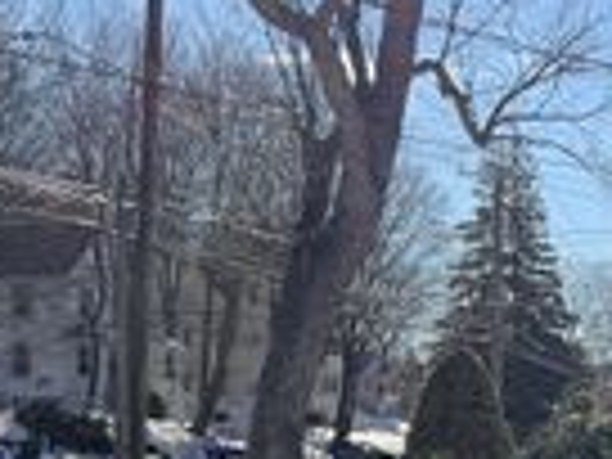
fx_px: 1556
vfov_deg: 16.7
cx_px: 950
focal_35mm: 88
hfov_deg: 19.2
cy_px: 335
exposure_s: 1/3597
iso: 80
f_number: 1.78
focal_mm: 6.76
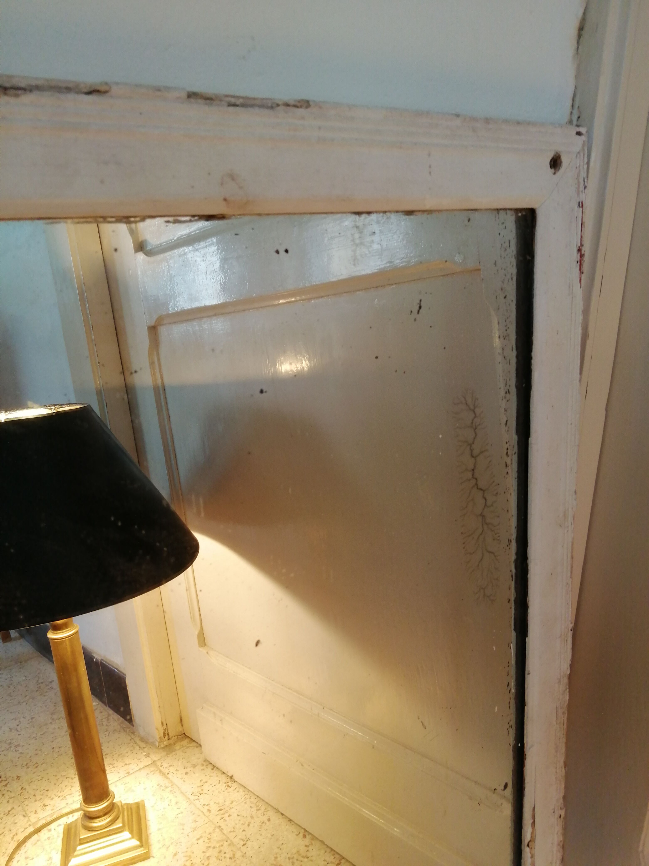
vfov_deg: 67.3
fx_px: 650
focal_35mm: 26
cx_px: 324
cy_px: 433
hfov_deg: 53.1
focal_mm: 3.46
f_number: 1.8
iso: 80
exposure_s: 1/33.3
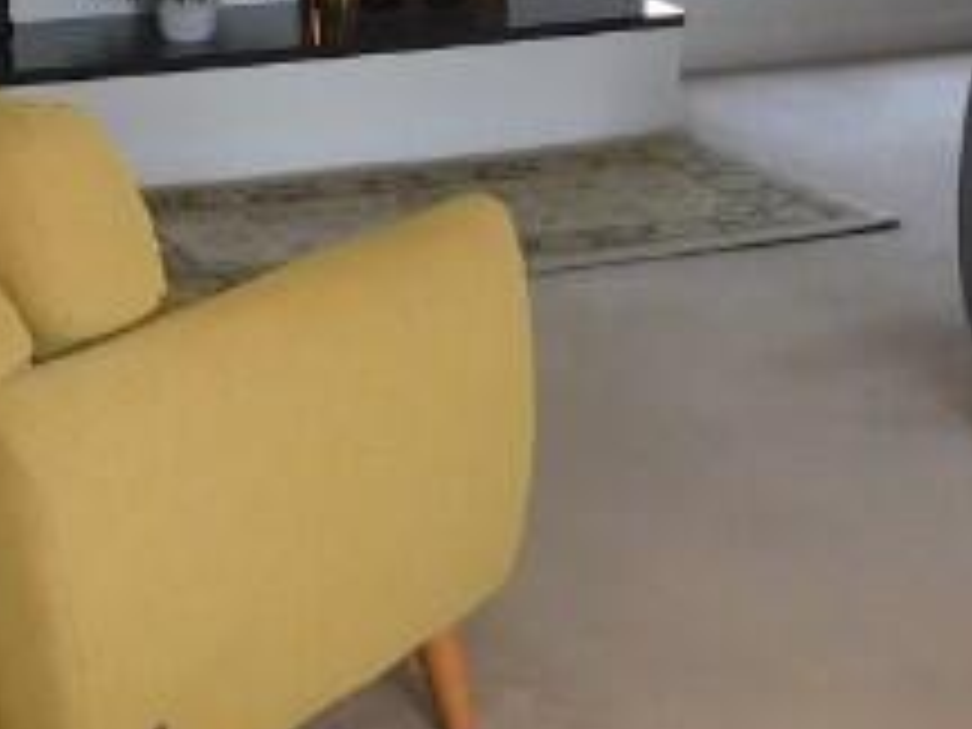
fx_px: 3061
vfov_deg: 13.4
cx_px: 360
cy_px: -27
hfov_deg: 18.0
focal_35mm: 109
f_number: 3
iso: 125
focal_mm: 4
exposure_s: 1/80
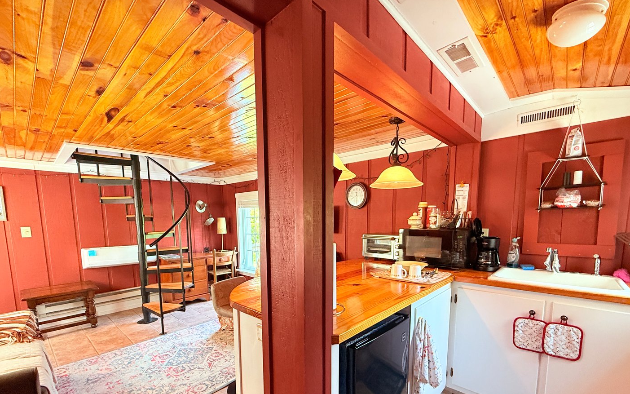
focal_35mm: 16
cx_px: 323
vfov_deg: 69.8
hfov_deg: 97.8
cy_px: 252
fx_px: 275
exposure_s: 1/60
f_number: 2.2
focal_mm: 2.22
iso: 320
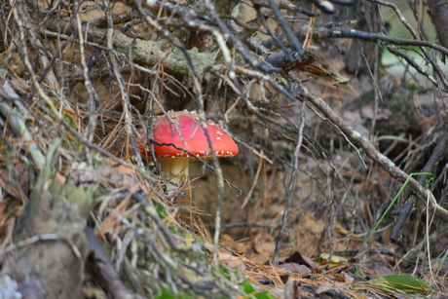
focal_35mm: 210
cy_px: 150
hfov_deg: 9.8
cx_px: 224
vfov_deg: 6.5
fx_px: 2614
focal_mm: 210
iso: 1250
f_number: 5.6
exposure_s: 1/125
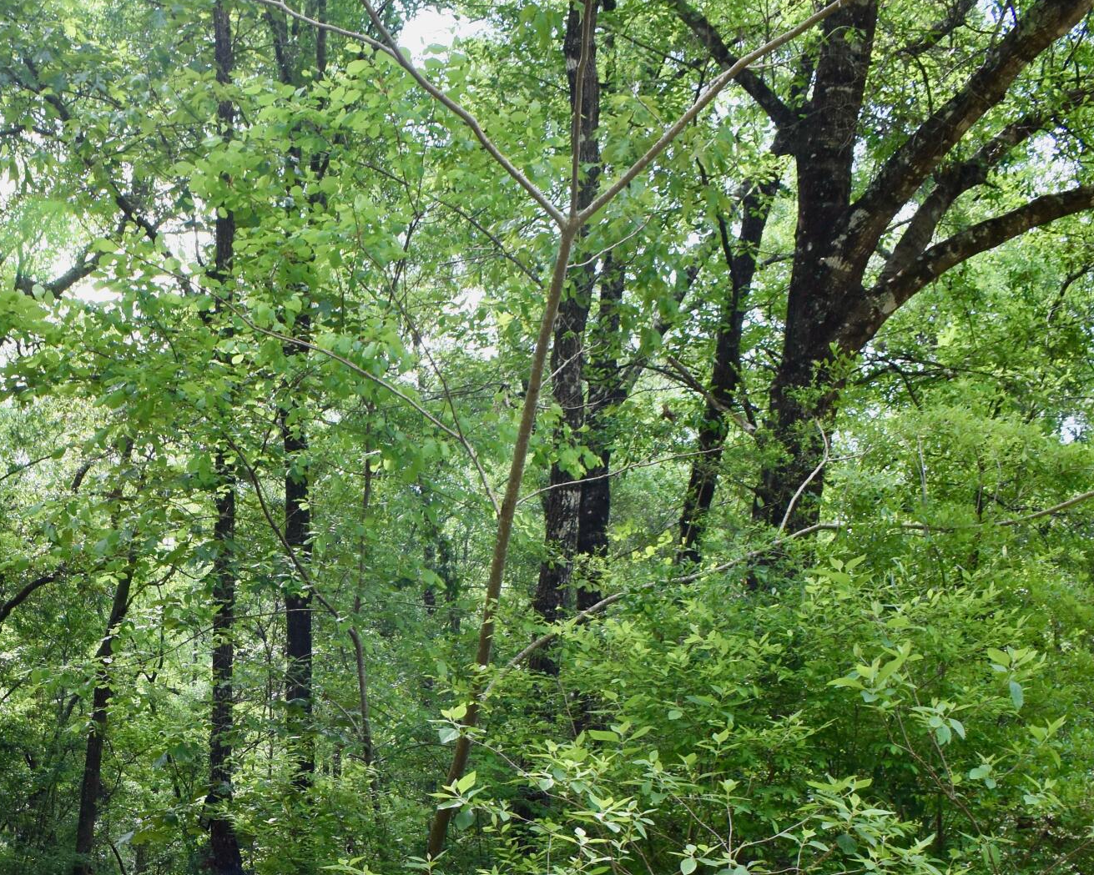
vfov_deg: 25.4
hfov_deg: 31.5
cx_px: 189
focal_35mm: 58
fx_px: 1878
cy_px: 788
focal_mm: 18
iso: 400
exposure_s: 1/160
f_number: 7.1
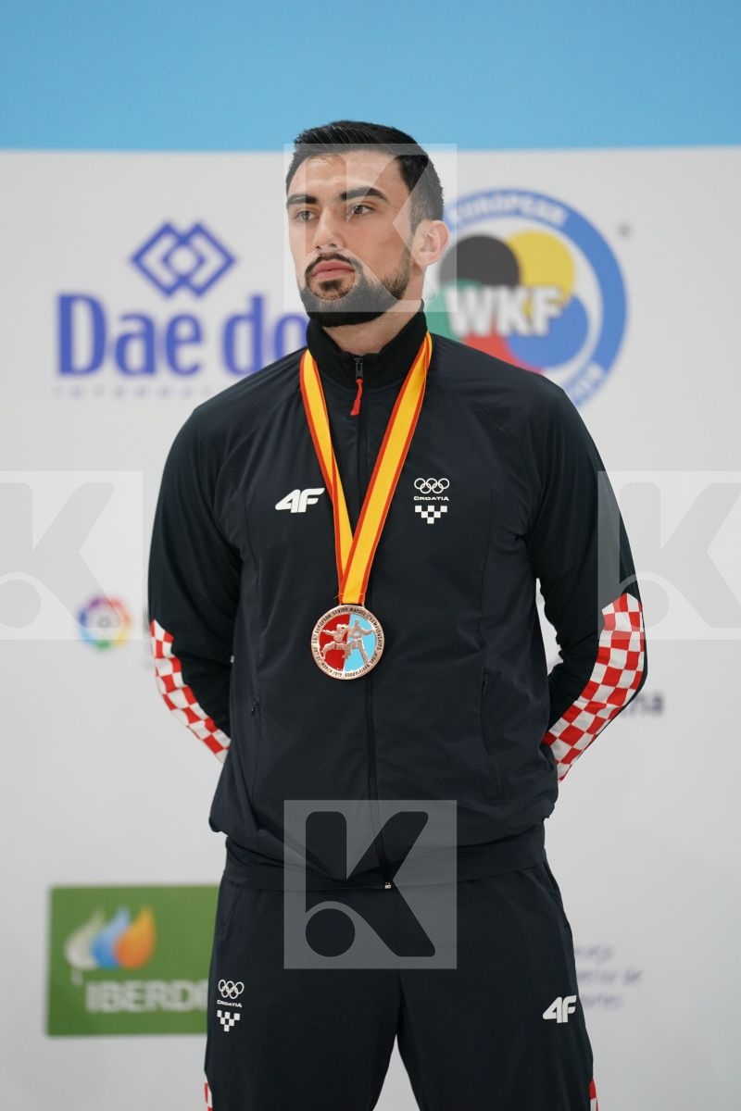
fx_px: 6175
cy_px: 556
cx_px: 370
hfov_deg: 6.9
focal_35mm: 200
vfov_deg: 10.3
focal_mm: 200
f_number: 2.8
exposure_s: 1/320
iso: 2000
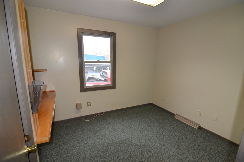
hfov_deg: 95.1
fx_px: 112
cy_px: 81
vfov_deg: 71.8
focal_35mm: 16
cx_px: 122
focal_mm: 11
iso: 1600
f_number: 5.6
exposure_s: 1/60
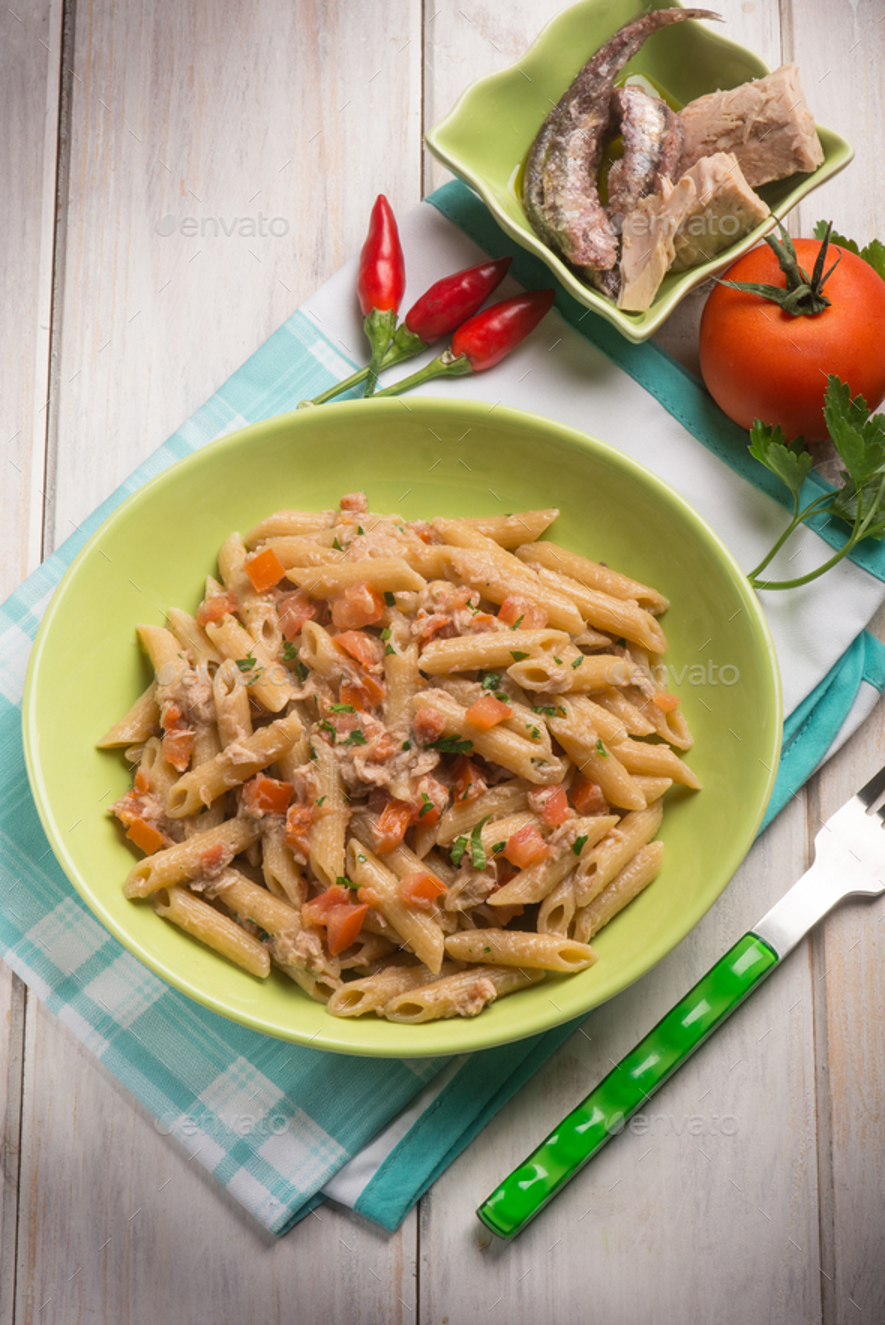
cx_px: 442
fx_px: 3869
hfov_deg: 13.1
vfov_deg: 19.5
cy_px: 662
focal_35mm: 105
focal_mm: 105
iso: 100
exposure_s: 1/200
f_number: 22
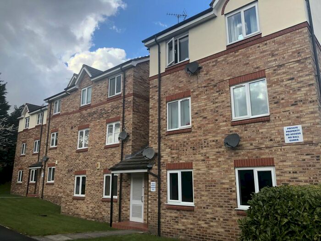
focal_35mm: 28
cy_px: 120
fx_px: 260
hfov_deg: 63.4
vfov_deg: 49.7
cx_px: 160
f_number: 1.8
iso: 20
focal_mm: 3.99
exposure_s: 1/813
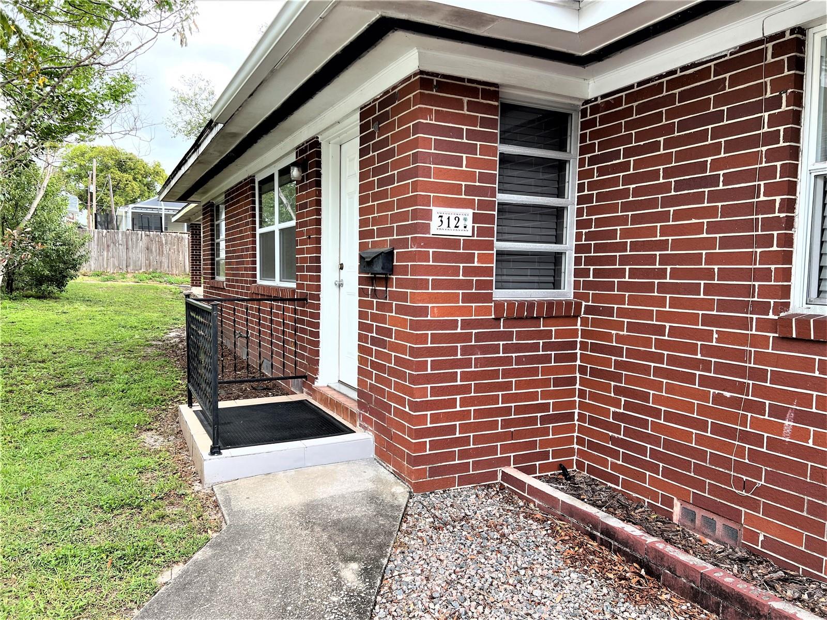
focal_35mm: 26
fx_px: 621
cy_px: 310
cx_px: 414
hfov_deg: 67.3
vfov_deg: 53.1
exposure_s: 1/575
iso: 50
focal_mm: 5.7
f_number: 1.5
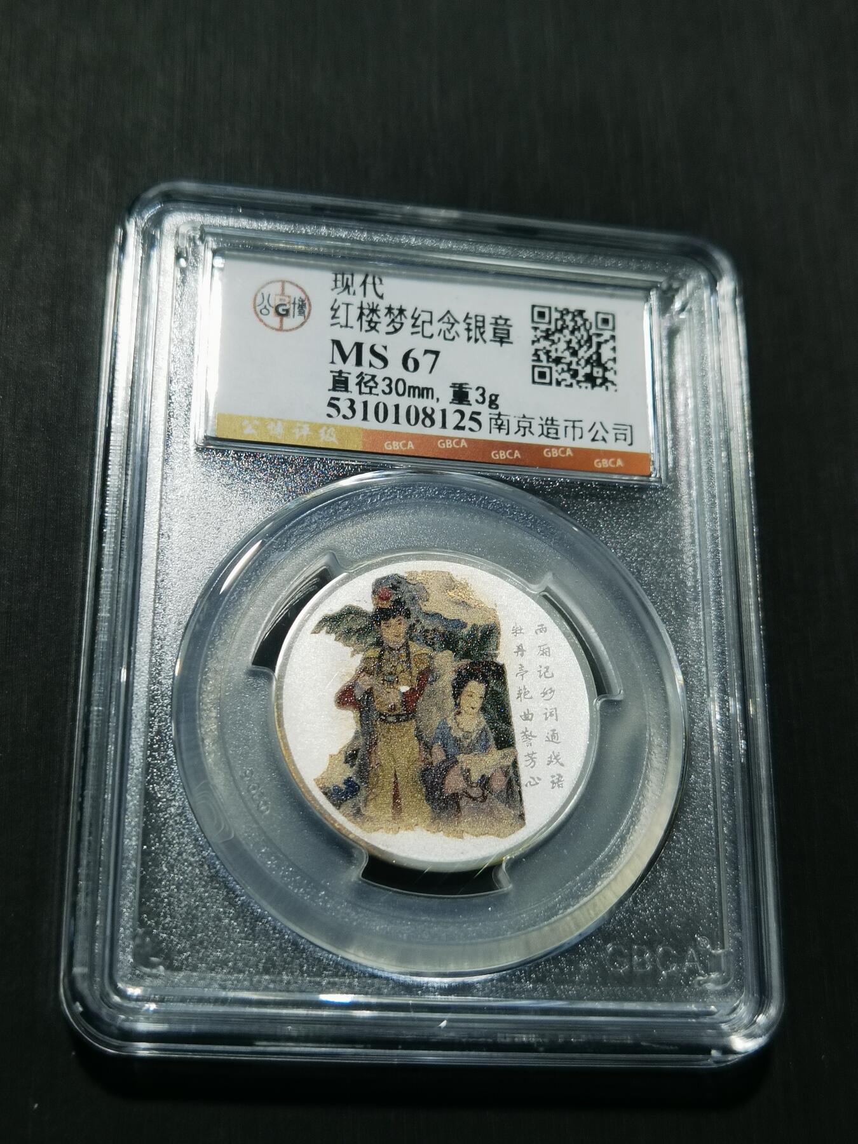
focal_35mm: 48
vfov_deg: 39.7
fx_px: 1586
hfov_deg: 30.3
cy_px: 572
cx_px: 429
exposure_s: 1/100
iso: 100
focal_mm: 6.67
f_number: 1.9
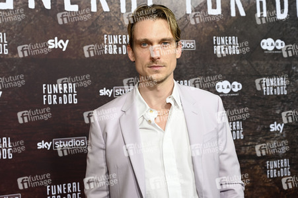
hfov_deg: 33.4
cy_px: 99
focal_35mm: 60
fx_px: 496
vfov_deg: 22.6
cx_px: 149
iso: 400
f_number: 6.3
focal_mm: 60
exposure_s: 1/200
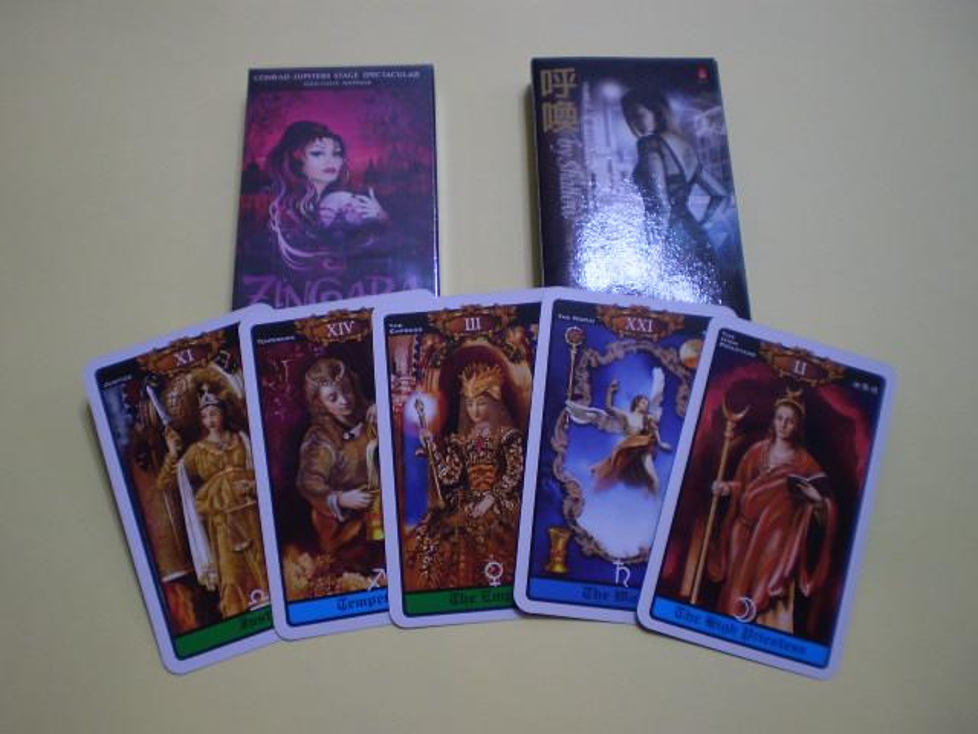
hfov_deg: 51.4
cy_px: 367
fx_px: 1017
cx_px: 489
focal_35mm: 36
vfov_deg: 39.7
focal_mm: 6.3
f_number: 3.1
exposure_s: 1/8
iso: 125
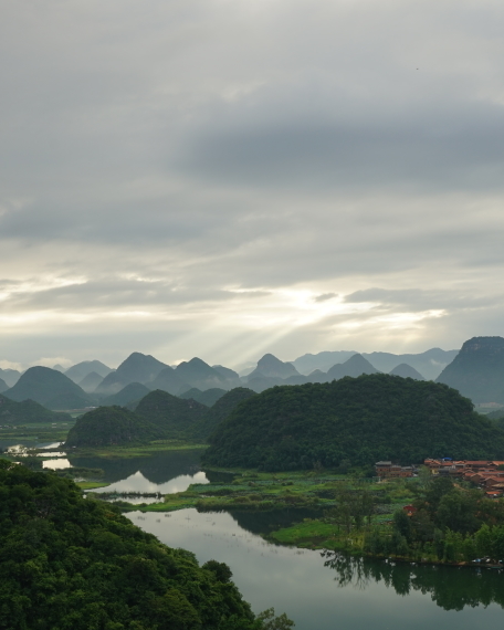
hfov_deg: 25.8
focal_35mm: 59
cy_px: 341
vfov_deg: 31.9
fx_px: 1100
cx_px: 232
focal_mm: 35
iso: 100
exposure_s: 1/15
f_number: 10
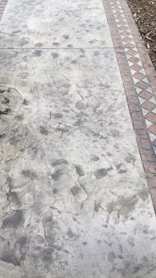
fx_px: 235
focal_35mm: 32
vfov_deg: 61.0
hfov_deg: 36.3
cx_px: 53
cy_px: 139
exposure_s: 1/246
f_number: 2.2
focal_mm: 4.15
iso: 32
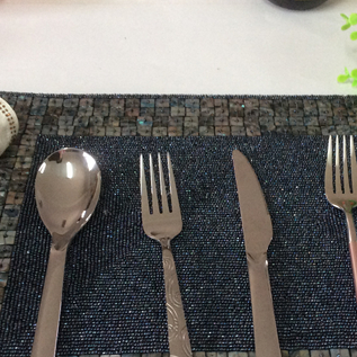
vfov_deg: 30.0
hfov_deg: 29.9
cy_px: 216
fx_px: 665
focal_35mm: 57
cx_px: 225
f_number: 2.4
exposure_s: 1/25
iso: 125
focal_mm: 3.3
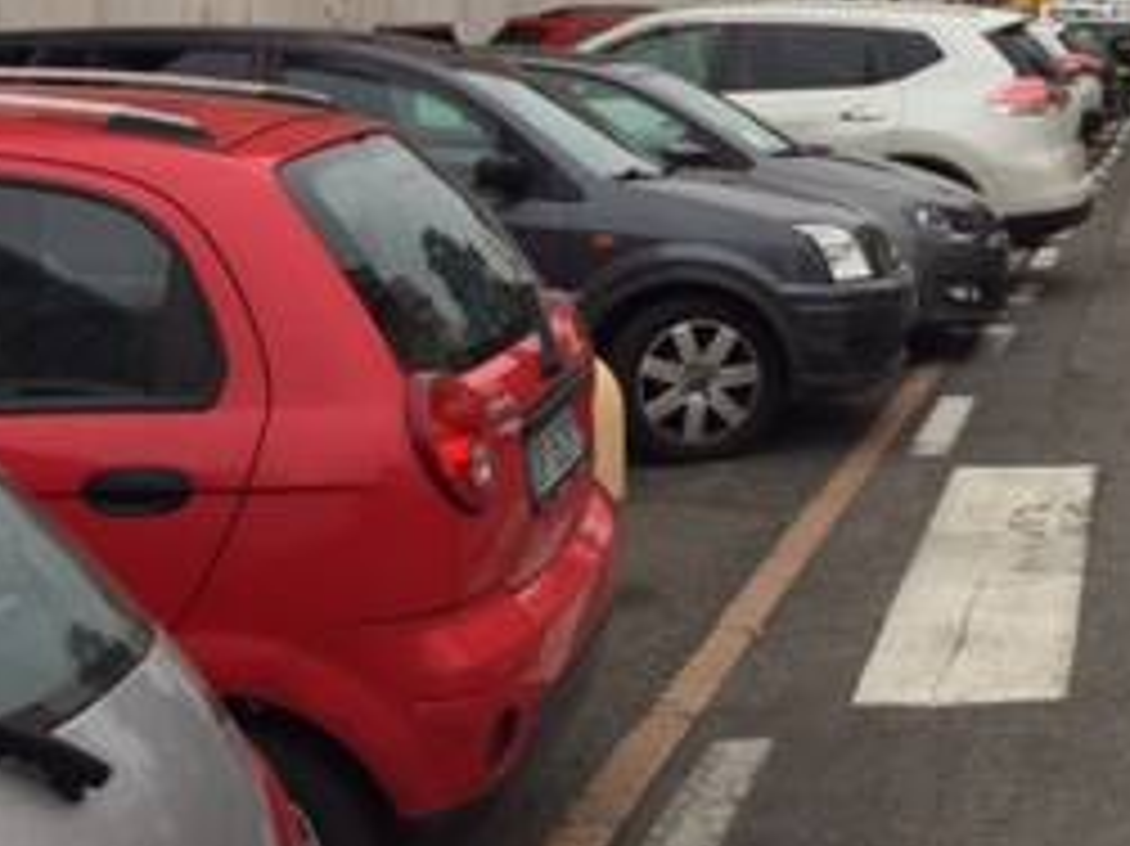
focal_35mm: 74
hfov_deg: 24.8
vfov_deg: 19.4
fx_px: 2414
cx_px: 1189
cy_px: 18
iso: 32
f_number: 2.2
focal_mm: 4.15
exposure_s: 1/732
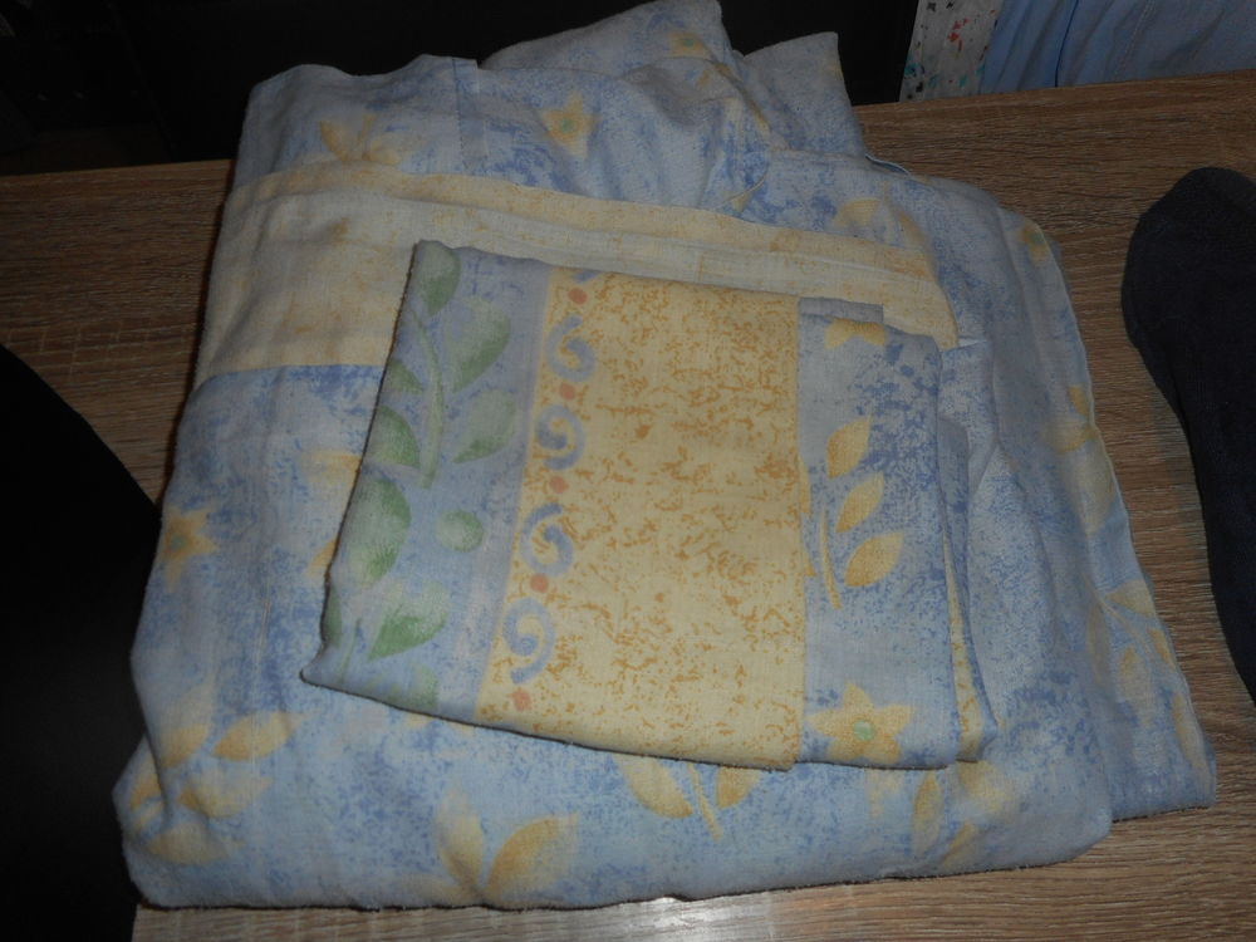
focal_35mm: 25
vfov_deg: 54.9
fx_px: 907
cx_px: 628
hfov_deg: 69.4
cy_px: 471
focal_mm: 4.5
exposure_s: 1/25
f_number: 3.7
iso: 80
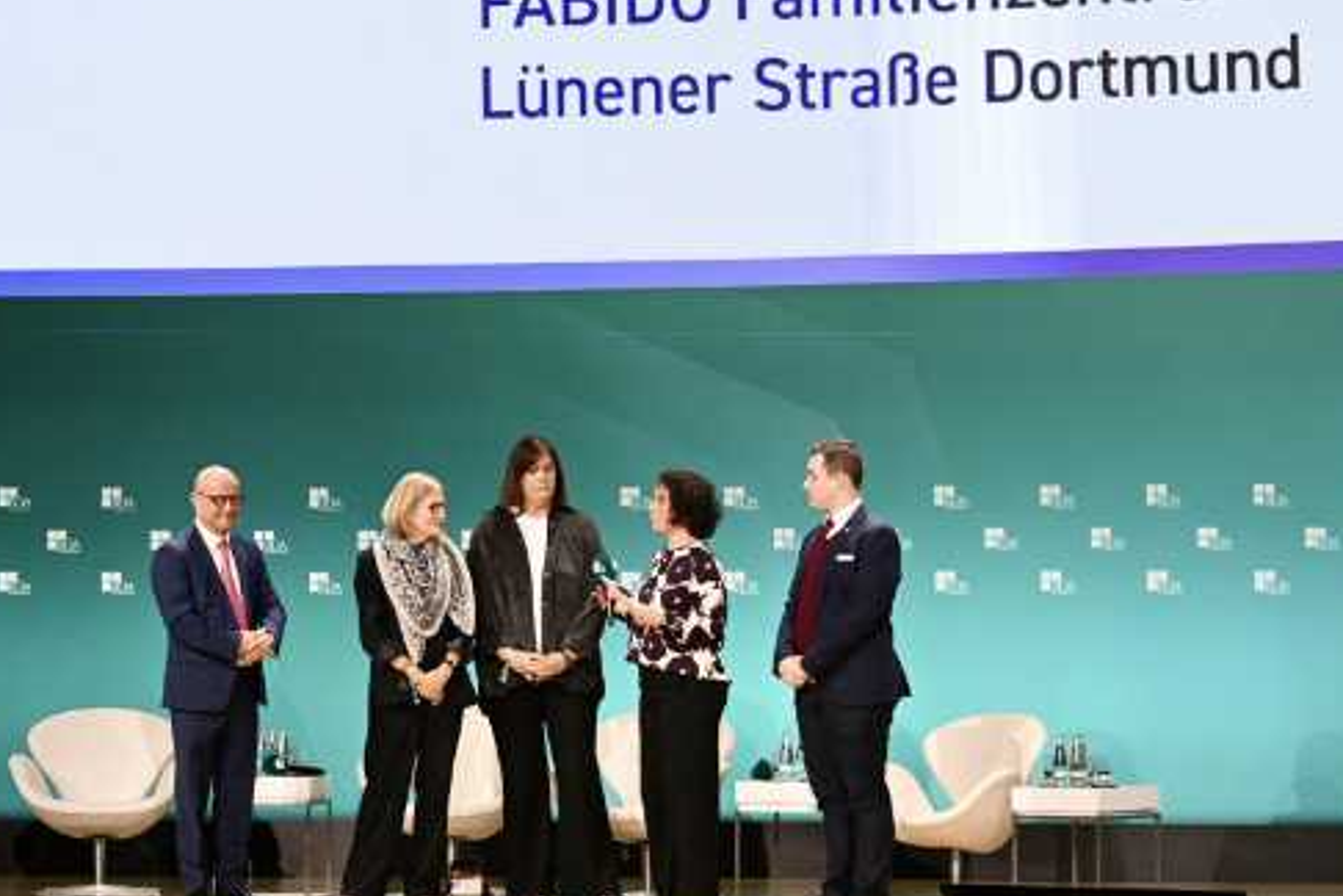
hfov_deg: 14.1
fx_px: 5372
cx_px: 195
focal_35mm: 144
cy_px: 343
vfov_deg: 9.5
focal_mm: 70
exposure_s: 1/400
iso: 2000
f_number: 3.5
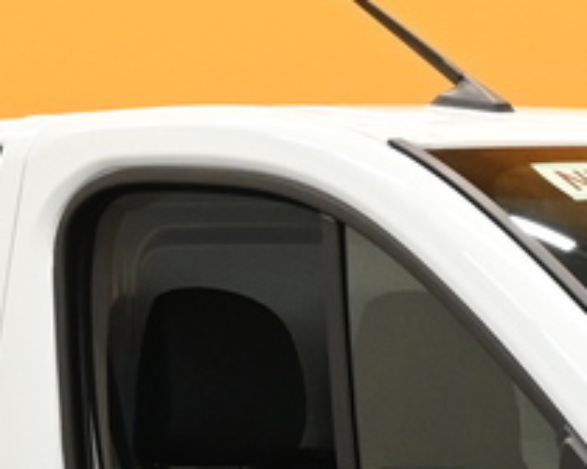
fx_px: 6245
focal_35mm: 360
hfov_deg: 5.4
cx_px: 570
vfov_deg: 4.3
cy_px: 402
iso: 900
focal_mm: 33
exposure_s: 1/50
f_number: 5
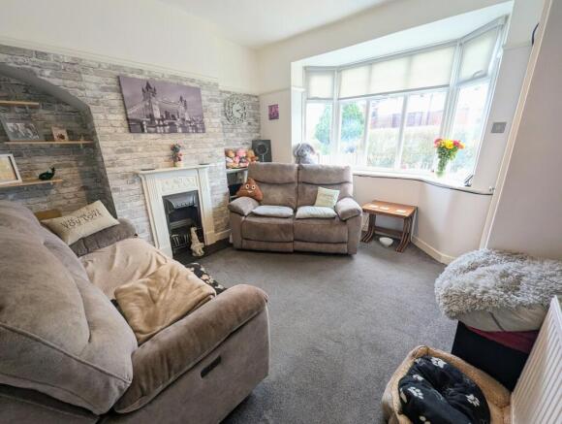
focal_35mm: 13
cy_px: 212
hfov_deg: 106.1
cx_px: 281
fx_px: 211
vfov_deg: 90.1
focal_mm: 1.95
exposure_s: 1/58
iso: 267
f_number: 2.2
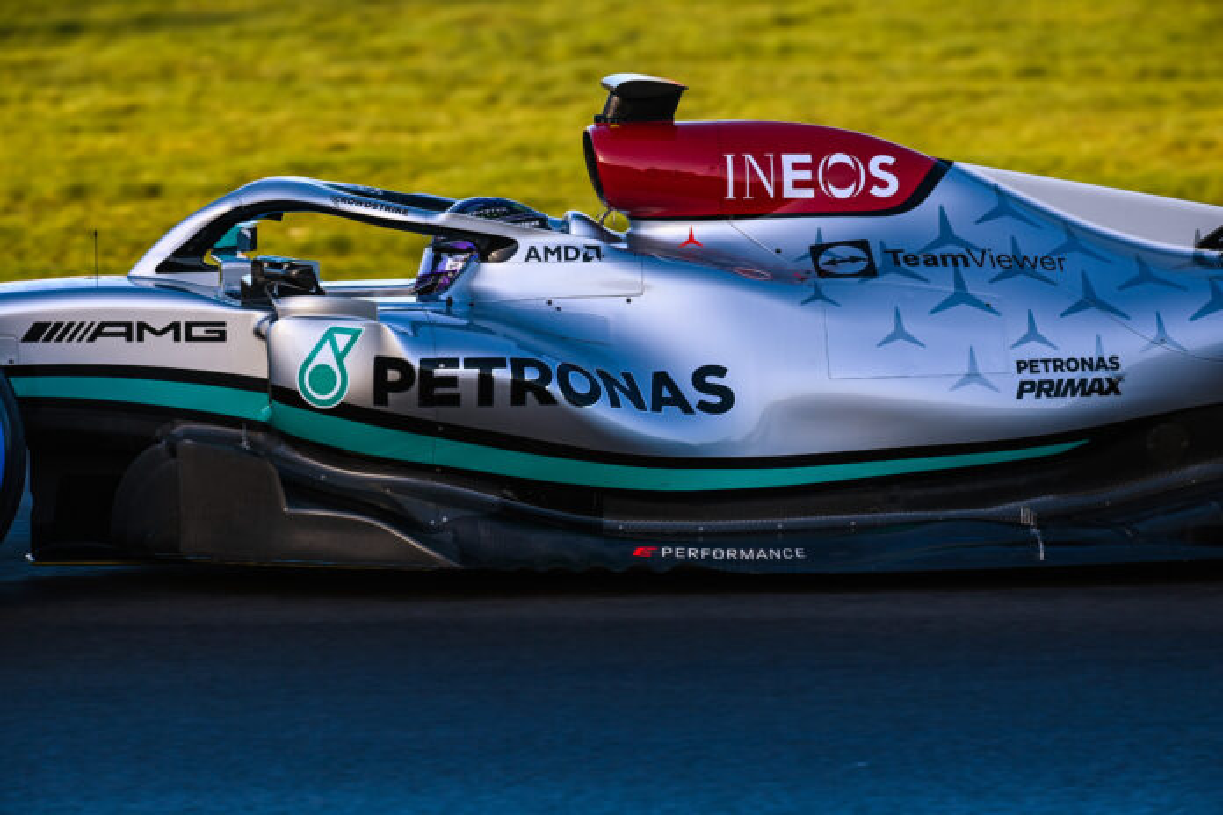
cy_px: 408
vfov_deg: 3.3
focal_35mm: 420
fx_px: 14267
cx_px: 612
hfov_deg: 4.9
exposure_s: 1/1000
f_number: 5.6
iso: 800
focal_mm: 420
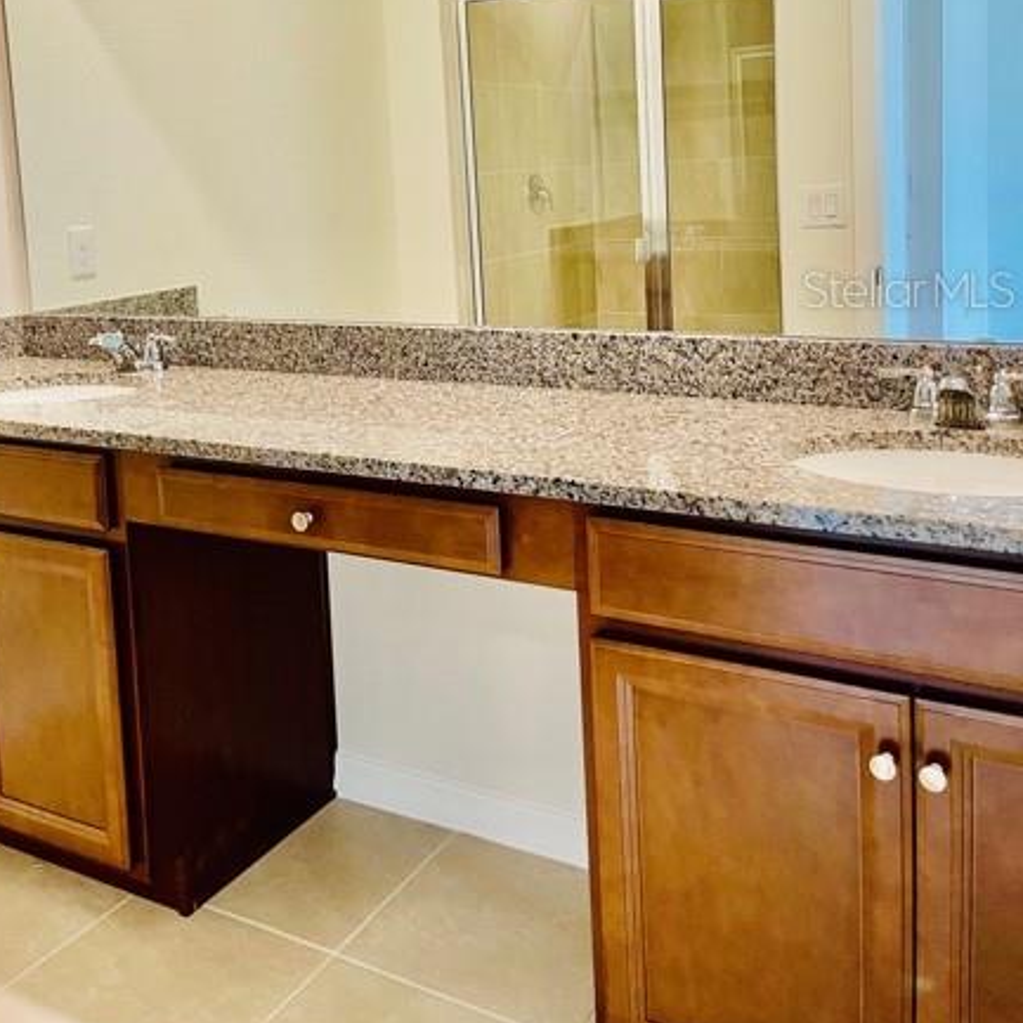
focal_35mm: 34
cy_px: 288
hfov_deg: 48.4
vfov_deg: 47.1
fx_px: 1137
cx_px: 458
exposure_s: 1/60
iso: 100
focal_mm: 5.1
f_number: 1.6
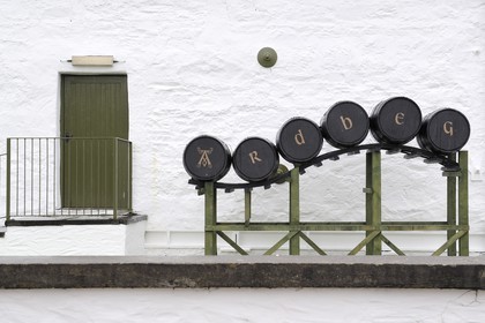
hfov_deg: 39.6
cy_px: 162
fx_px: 674
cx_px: 242
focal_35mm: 50
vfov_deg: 27.0
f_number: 6.3
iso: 200
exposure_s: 1/160
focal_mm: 50
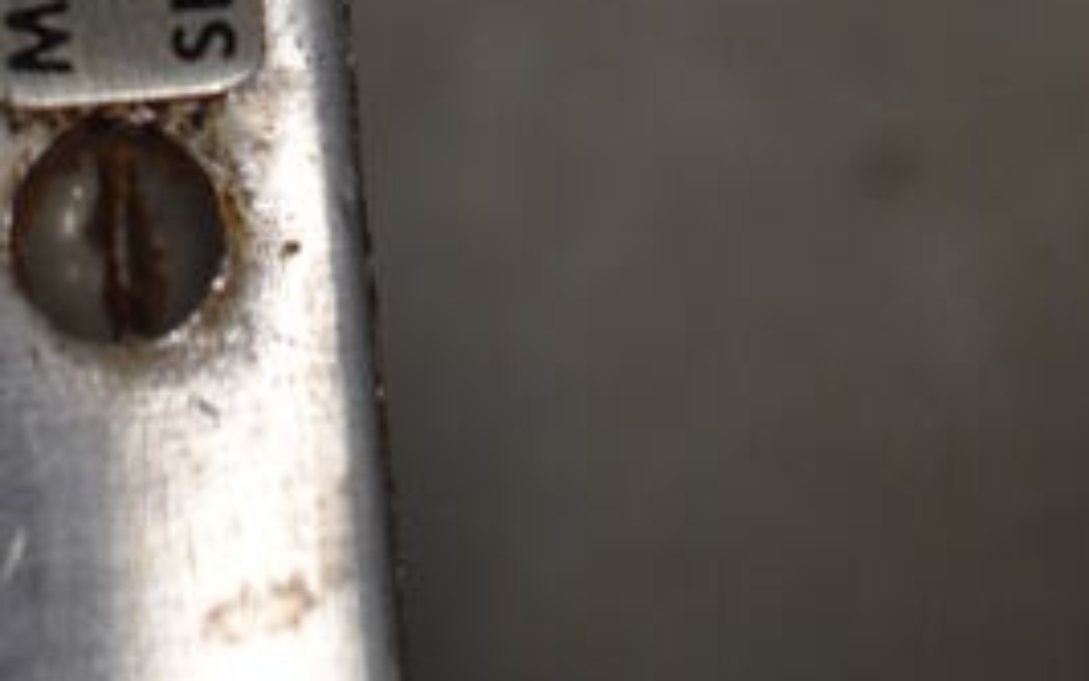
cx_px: 265
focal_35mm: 94
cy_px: -516
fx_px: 2790
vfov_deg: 12.7
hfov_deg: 21.9
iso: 800
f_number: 3.5
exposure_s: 1/160
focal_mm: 18
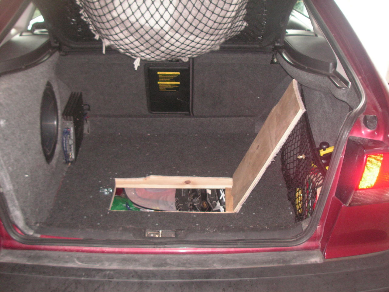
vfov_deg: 37.7
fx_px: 427
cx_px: 194
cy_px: 146
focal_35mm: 38
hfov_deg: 49.0
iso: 160
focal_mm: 6.3
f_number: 3.3
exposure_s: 1/45
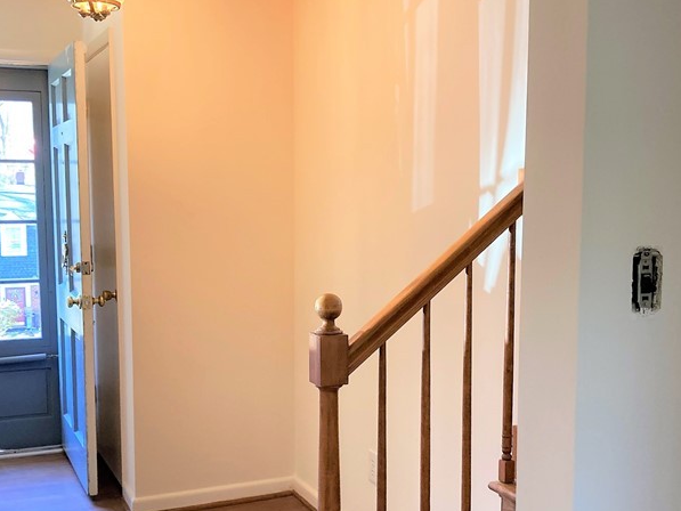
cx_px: 363
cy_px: 324
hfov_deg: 39.6
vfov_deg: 30.1
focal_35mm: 48
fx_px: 944
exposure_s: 1/60
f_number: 1.8
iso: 125
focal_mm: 3.99
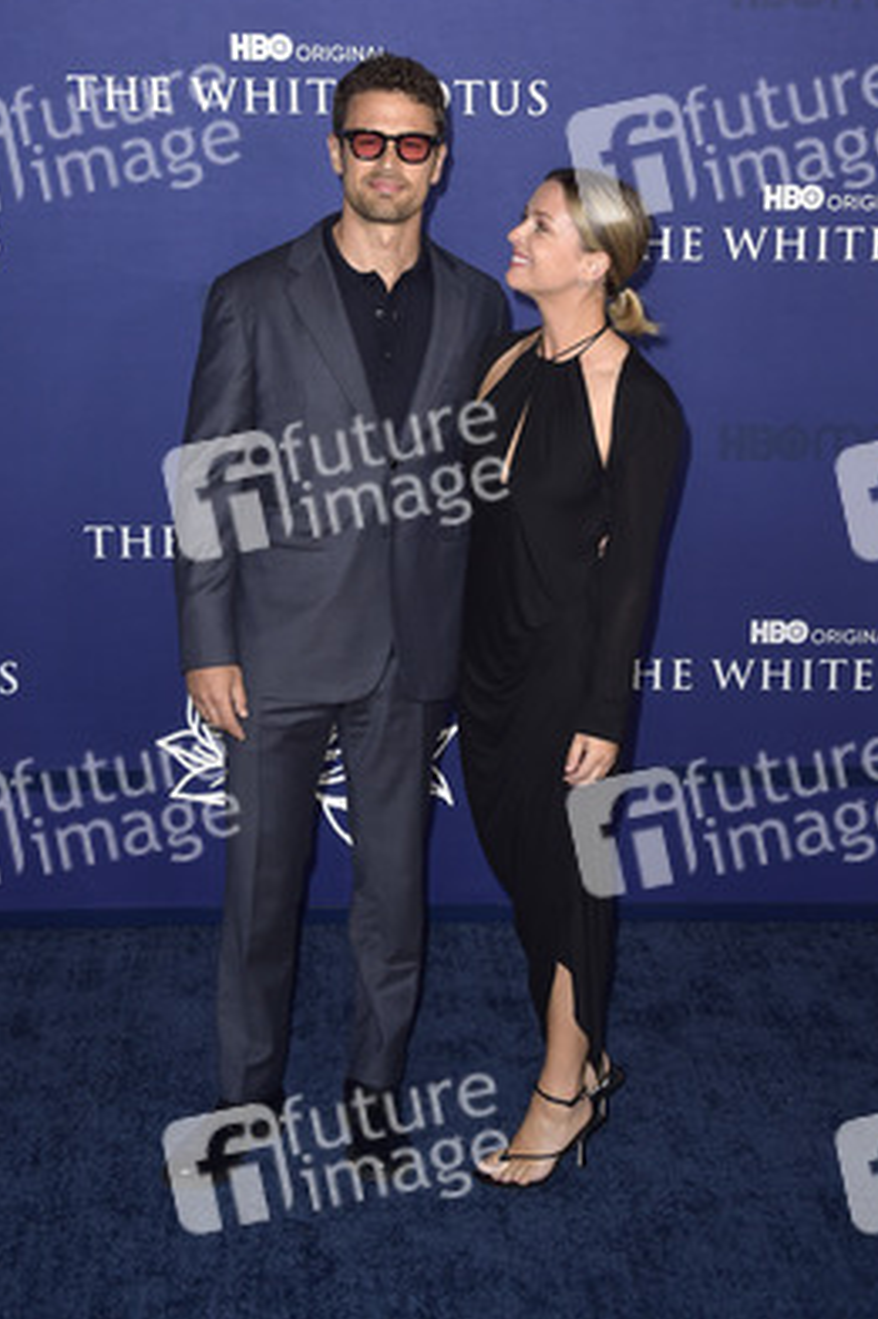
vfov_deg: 40.4
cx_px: 436
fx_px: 1794
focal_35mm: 49
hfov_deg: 27.5
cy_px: 649
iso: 800
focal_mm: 48
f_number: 6.3
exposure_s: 1/250
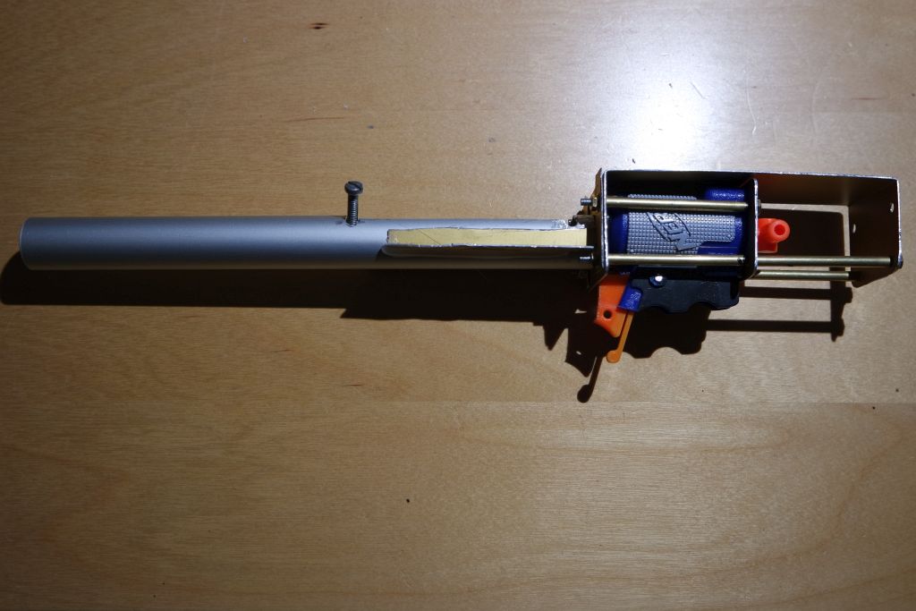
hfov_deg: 54.4
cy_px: 306
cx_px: 458
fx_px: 891
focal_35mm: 35
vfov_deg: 37.9
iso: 400
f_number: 4
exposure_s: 1/50
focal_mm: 23
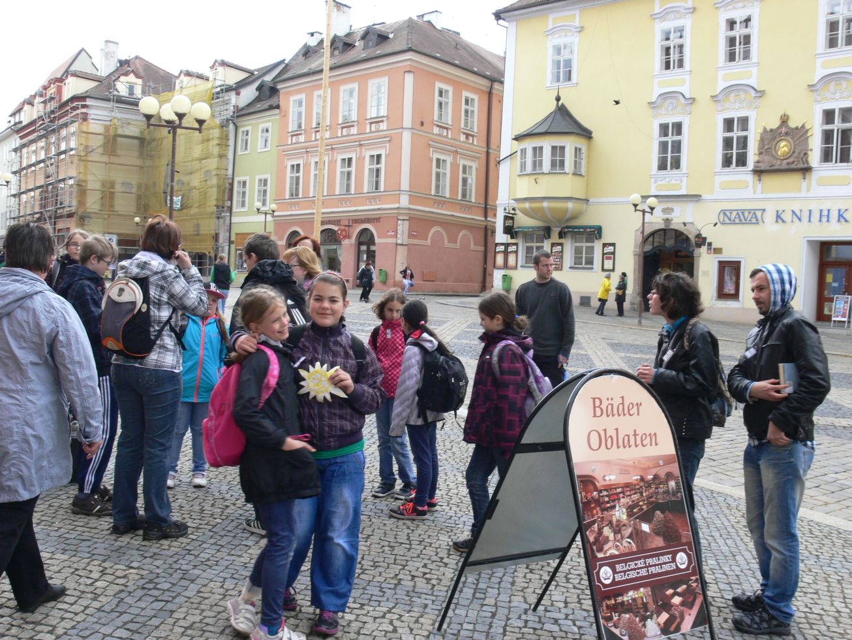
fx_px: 862
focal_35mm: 35
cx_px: 426
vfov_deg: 40.7
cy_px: 320
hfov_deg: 52.6
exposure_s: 1/100
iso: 100
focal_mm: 7.4
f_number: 5.6
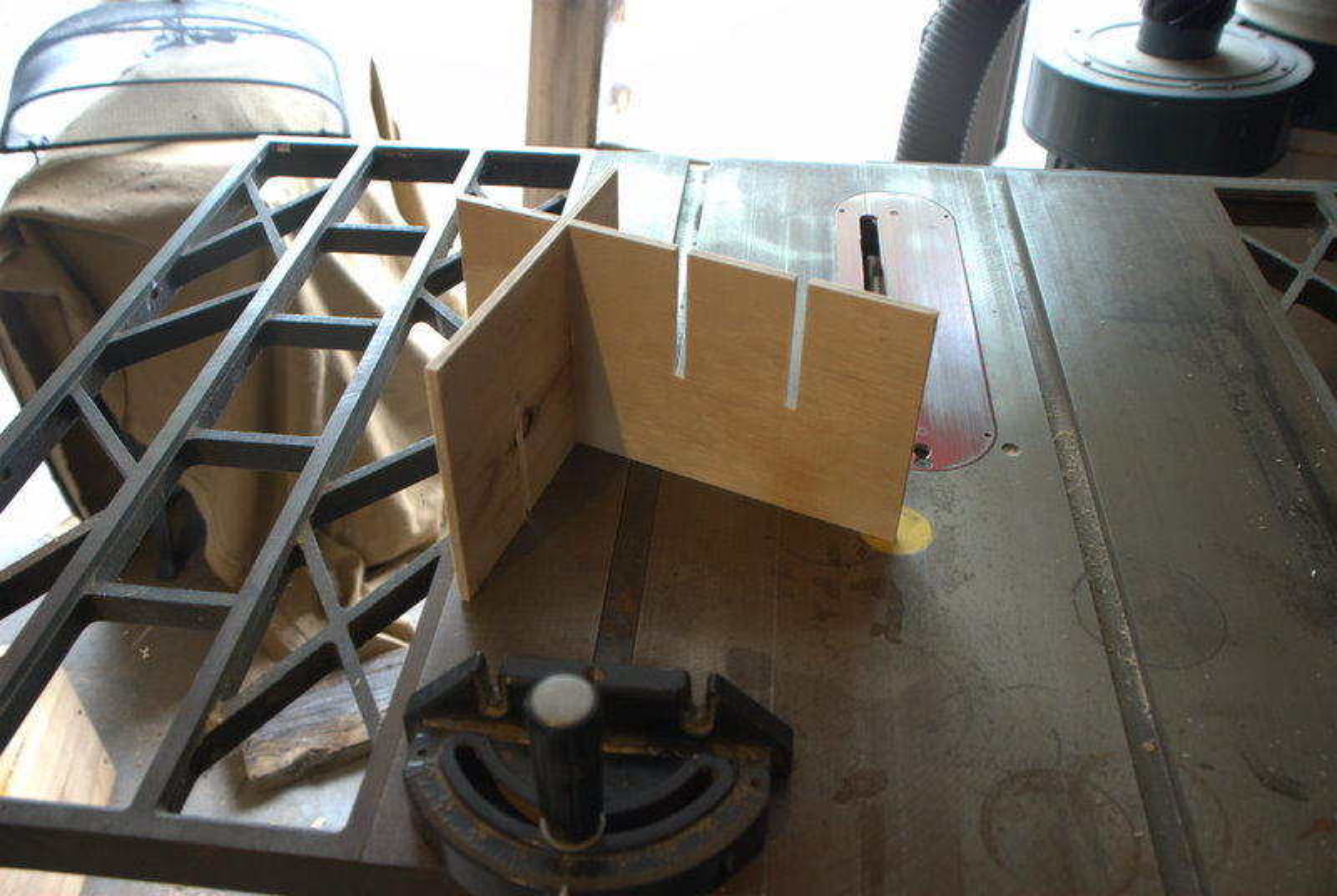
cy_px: 448
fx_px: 1227
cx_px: 668
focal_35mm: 33
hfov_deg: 57.2
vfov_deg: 40.1
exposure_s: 1/13
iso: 400
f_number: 3.8
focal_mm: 22
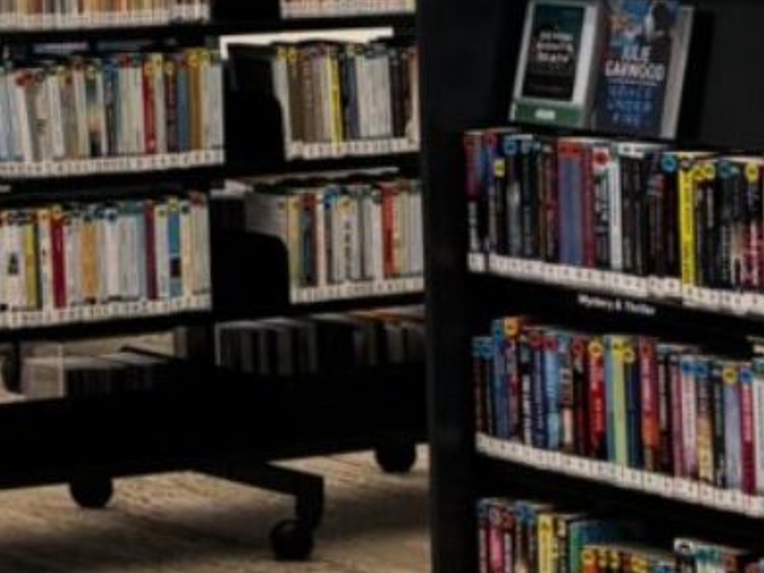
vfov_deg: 8.6
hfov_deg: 10.8
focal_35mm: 166
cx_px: -780
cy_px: -457
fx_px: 3664
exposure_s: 1/180
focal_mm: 5.96
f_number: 1.6
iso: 40
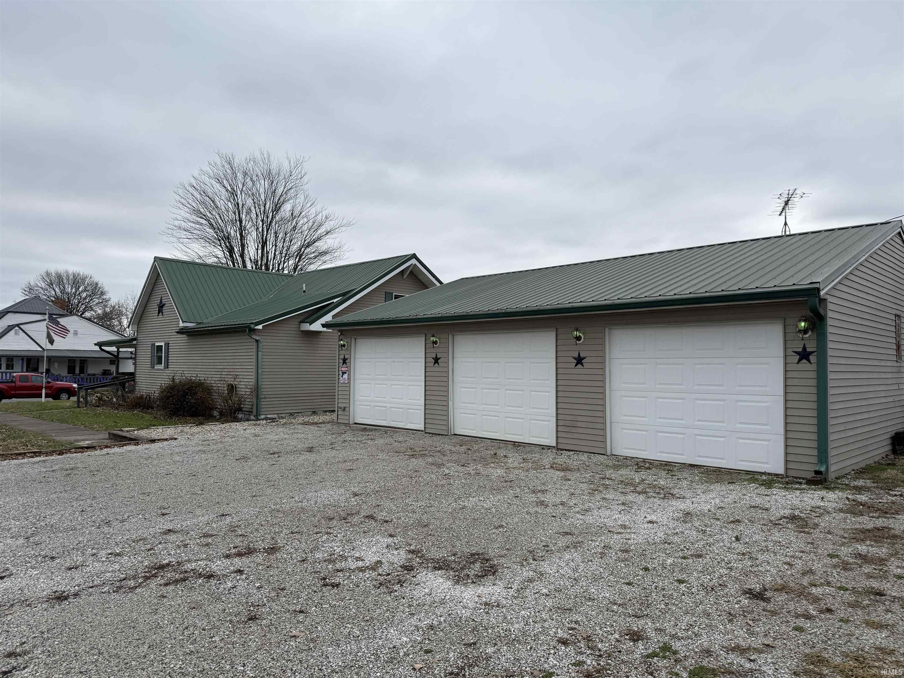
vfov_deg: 56.8
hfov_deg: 71.6
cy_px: 339
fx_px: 627
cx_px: 452
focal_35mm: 24
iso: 80
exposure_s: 1/1618
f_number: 1.78
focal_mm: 6.76
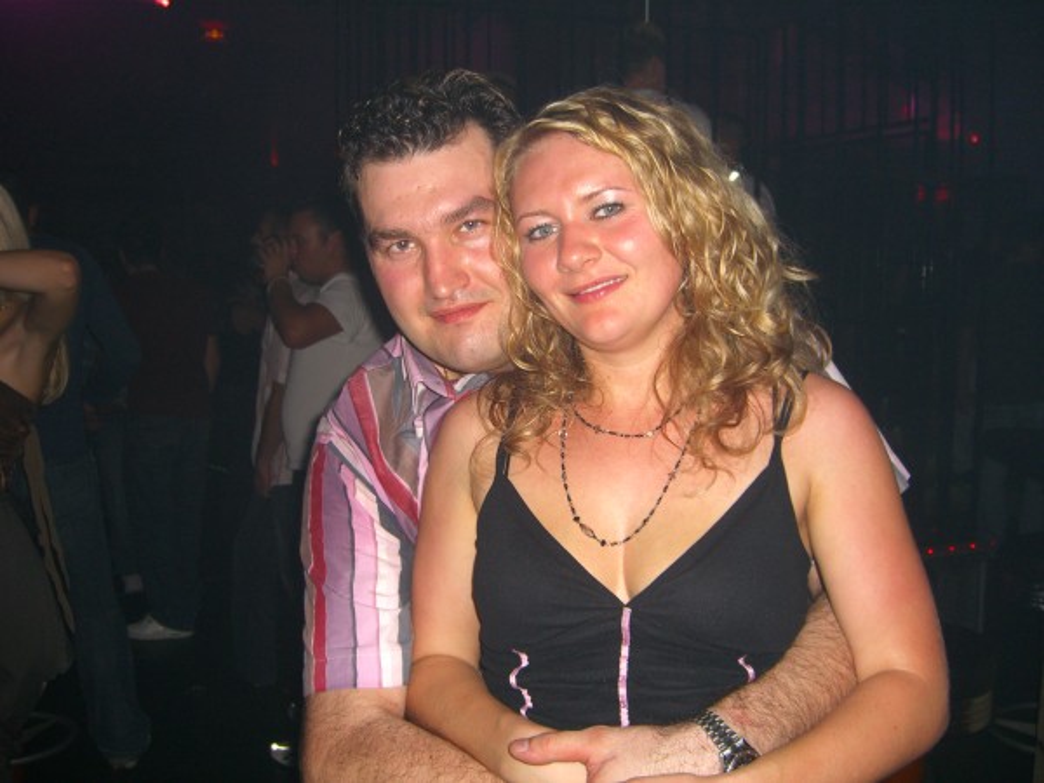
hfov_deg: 49.0
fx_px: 1146
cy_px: 392
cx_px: 522
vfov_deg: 37.7
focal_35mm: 38
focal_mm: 7.9
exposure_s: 1/60
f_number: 2.8
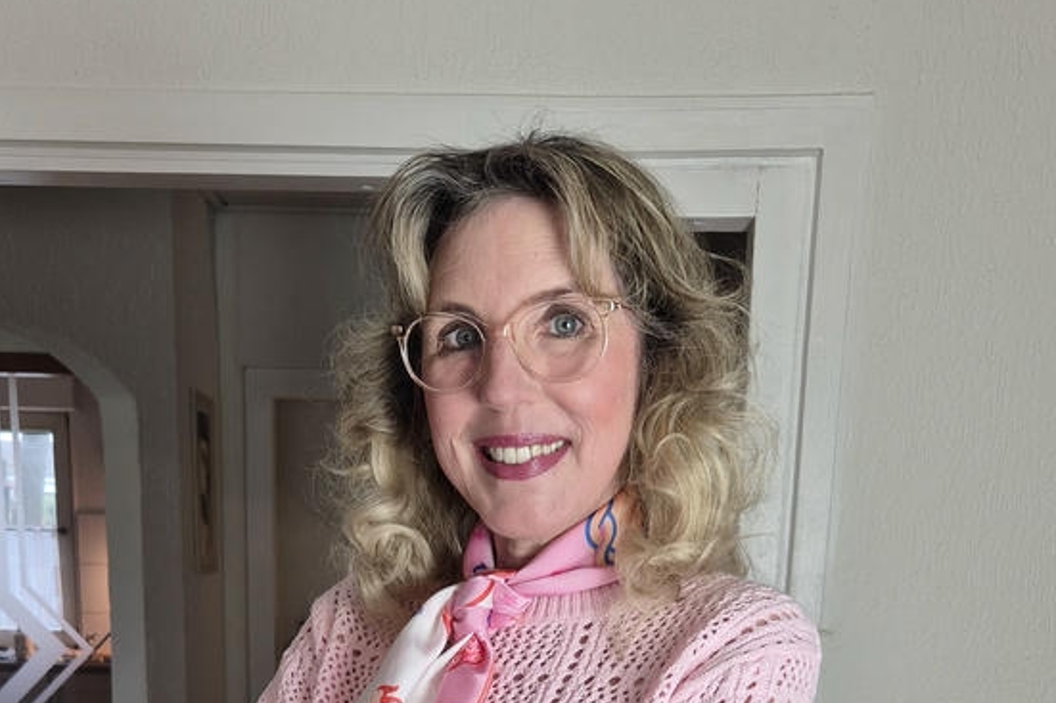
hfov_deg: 57.2
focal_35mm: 33
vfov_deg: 37.2
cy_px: 640
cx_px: 514
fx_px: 968
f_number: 1.8
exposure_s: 1/100
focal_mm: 5.4
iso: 100
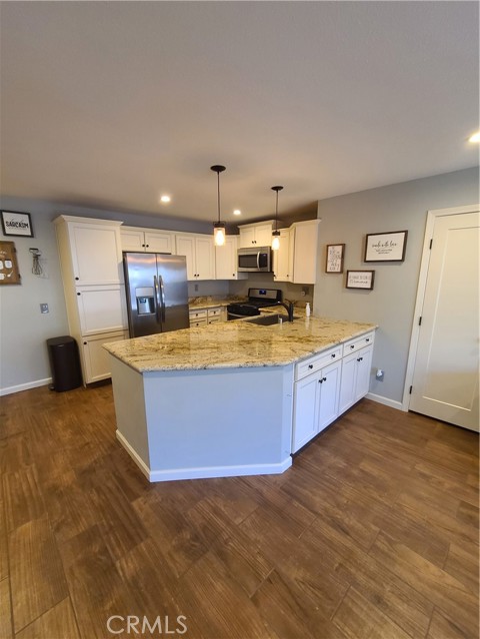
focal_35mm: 13
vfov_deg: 106.2
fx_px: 240
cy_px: 320
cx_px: 240
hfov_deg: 89.9
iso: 400
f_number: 2.2
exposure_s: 1/60
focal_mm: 2.2
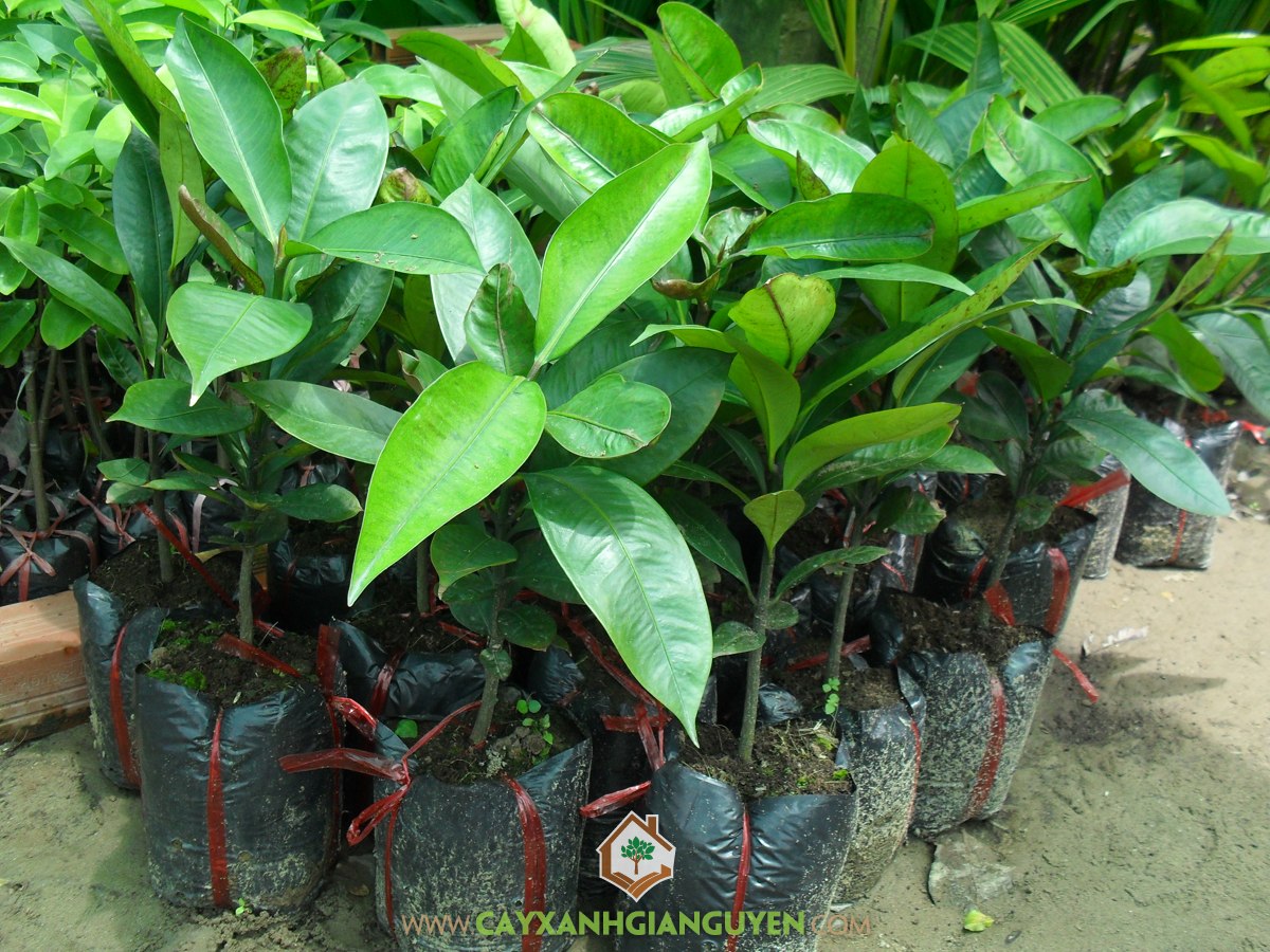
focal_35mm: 35
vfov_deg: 40.7
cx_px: 635
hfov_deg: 52.6
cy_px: 476
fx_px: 1284
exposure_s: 1/250
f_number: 3.2
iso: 100
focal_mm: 6.3
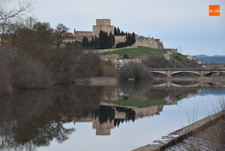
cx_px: 112
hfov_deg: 16.1
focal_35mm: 128
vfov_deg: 10.8
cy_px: 76
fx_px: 798
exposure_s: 1/160
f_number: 6.3
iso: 400
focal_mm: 85
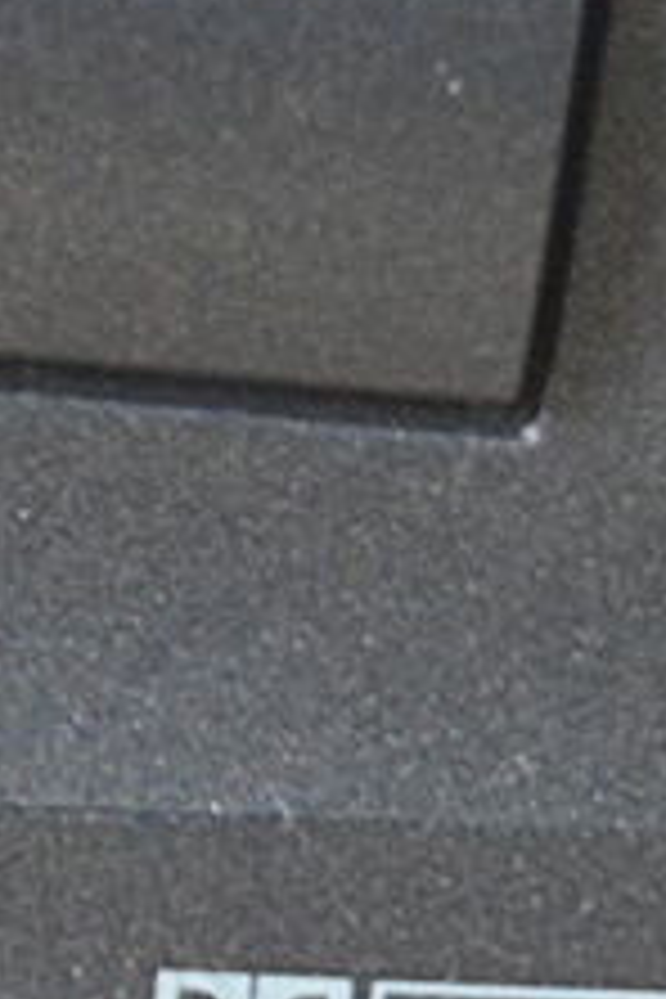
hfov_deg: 4.2
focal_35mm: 324
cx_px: -166
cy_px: 821
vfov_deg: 6.4
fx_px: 8990
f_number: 5.3
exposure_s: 1/20
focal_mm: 48
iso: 3200
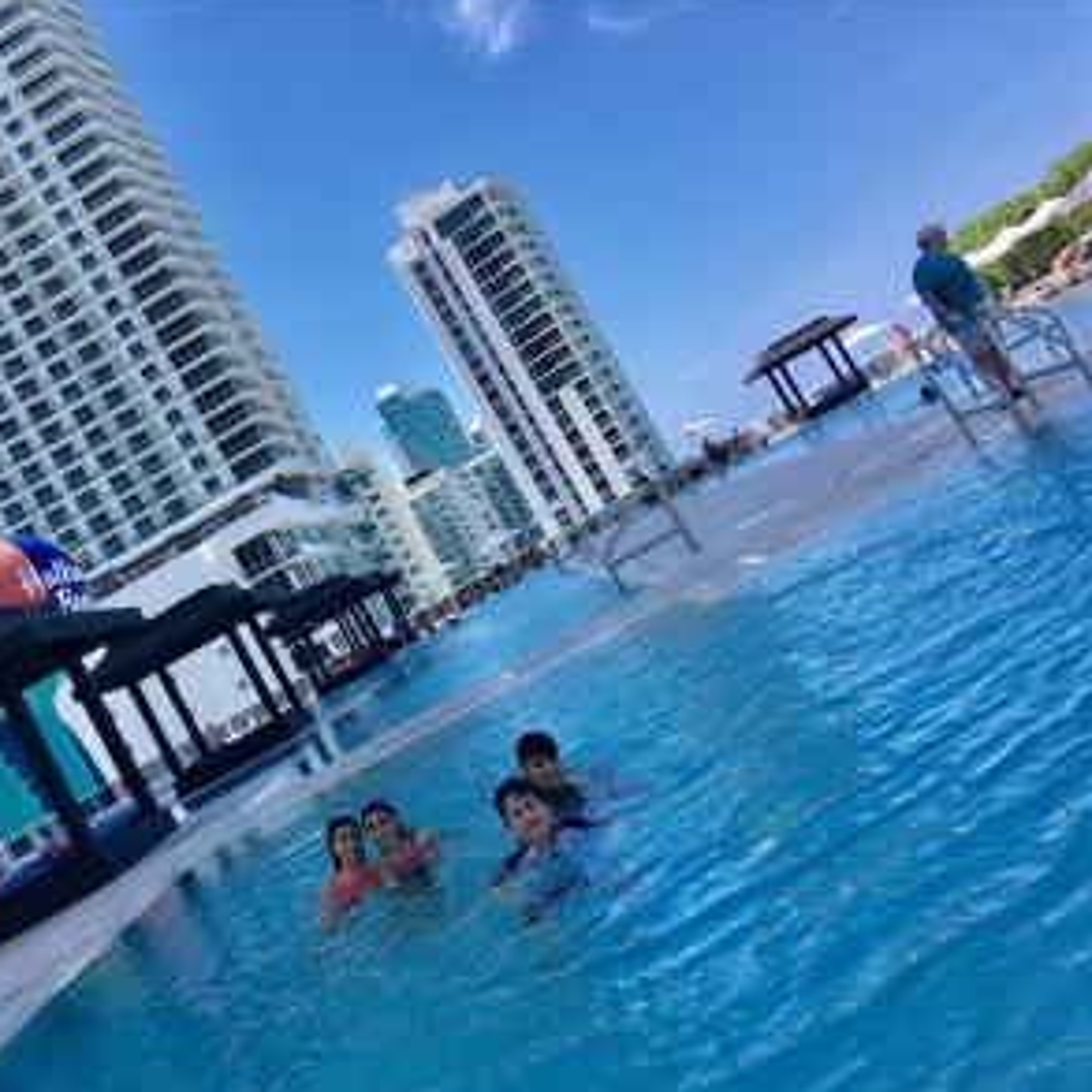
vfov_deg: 47.2
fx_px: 1249
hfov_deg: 46.4
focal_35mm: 35
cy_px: 552
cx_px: 350
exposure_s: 1/1131
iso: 25
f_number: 2.2
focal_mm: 4.15
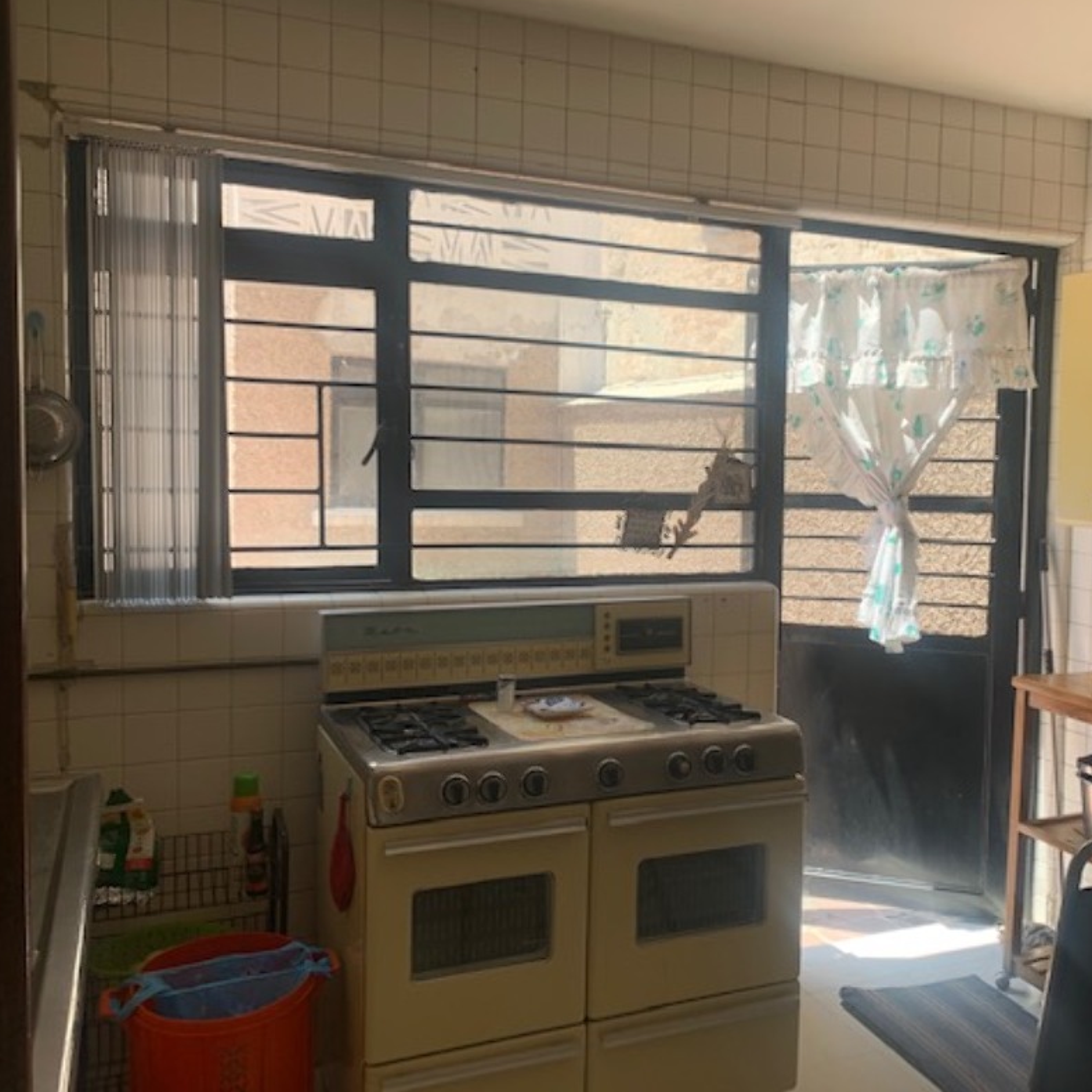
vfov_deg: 52.5
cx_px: 680
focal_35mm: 31
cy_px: 540
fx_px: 1106
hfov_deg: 52.0
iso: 25
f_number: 1.8
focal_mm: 4.25
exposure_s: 1/351
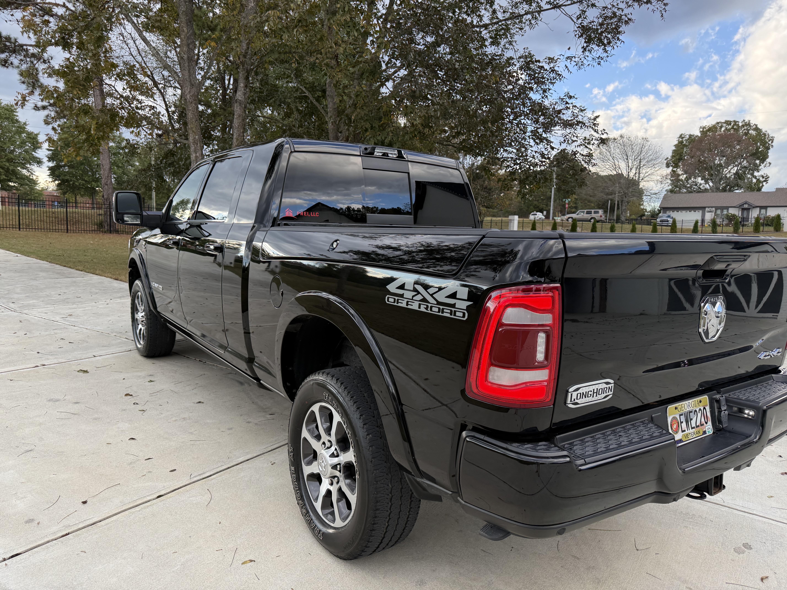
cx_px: 394
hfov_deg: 71.6
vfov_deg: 56.8
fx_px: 546
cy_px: 295
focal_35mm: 24
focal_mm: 6.76
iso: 100
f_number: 1.78
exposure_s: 1/456
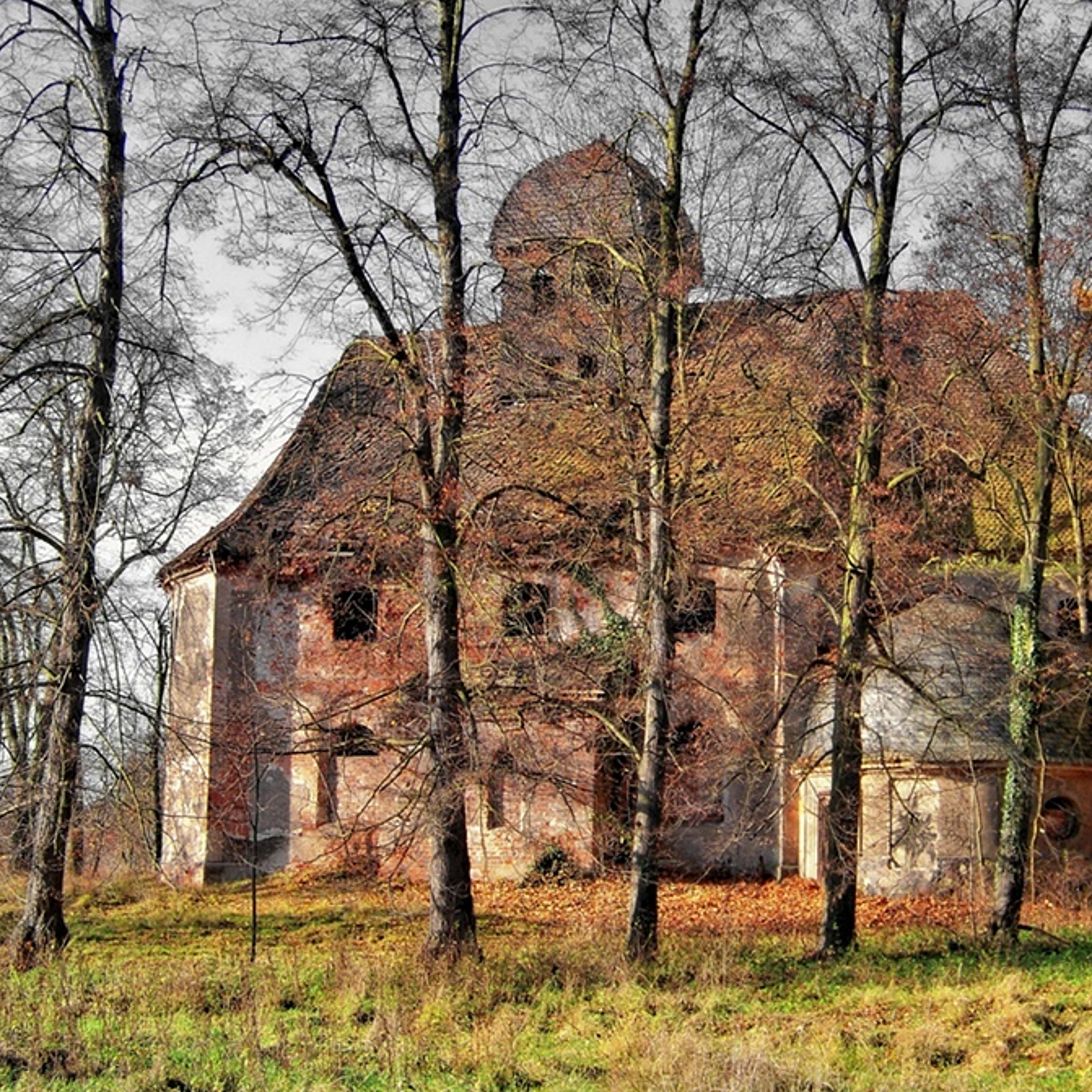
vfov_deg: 33.4
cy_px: 544
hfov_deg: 33.2
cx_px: 684
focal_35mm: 51
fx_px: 1820
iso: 64
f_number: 2.8
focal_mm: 6.75
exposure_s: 1/250
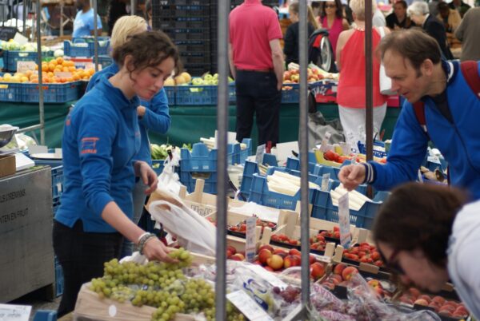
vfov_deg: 11.5
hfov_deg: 17.0
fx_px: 1602
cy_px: 160
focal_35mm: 120
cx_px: 240
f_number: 4.5
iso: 100
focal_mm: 80
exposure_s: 1/160
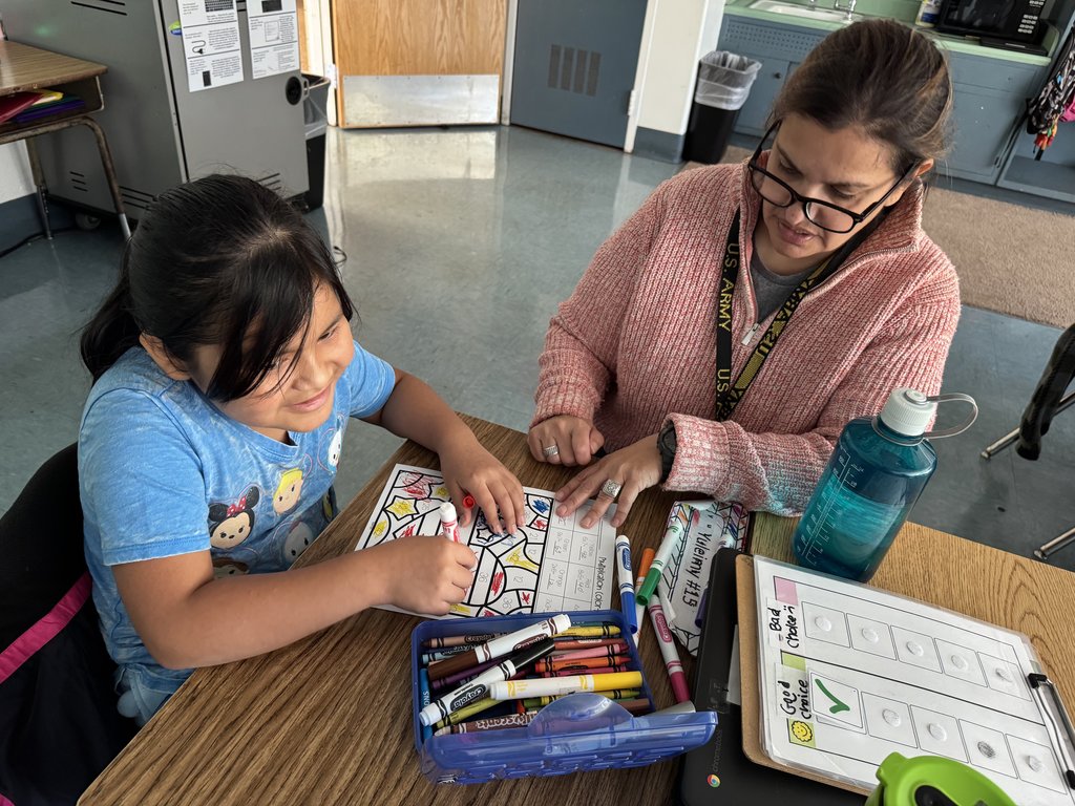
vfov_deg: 56.8
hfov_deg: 71.6
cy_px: 403
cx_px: 538
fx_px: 745
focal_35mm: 24
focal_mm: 6.76
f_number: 1.78
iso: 400
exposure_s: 1/48
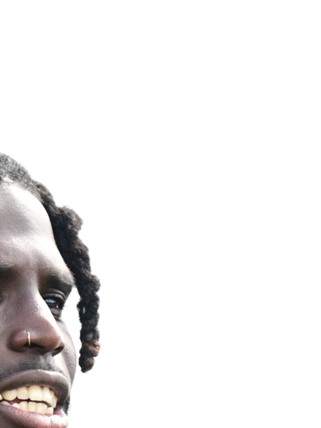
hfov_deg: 2.5
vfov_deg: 3.4
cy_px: 506
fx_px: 7249
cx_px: -36
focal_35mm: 586
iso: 200
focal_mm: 190
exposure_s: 1/640
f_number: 2.8
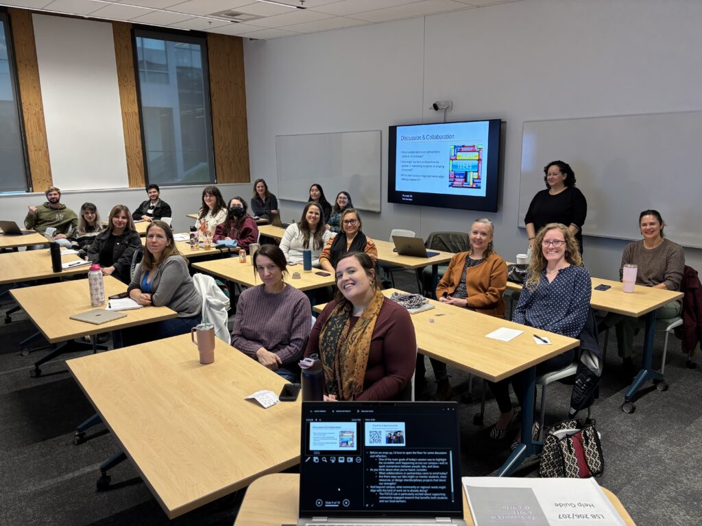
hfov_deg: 67.3
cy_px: 263
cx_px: 351
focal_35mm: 26
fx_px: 527
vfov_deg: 53.1
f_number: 1.6
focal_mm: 5.96
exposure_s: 1/60
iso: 125
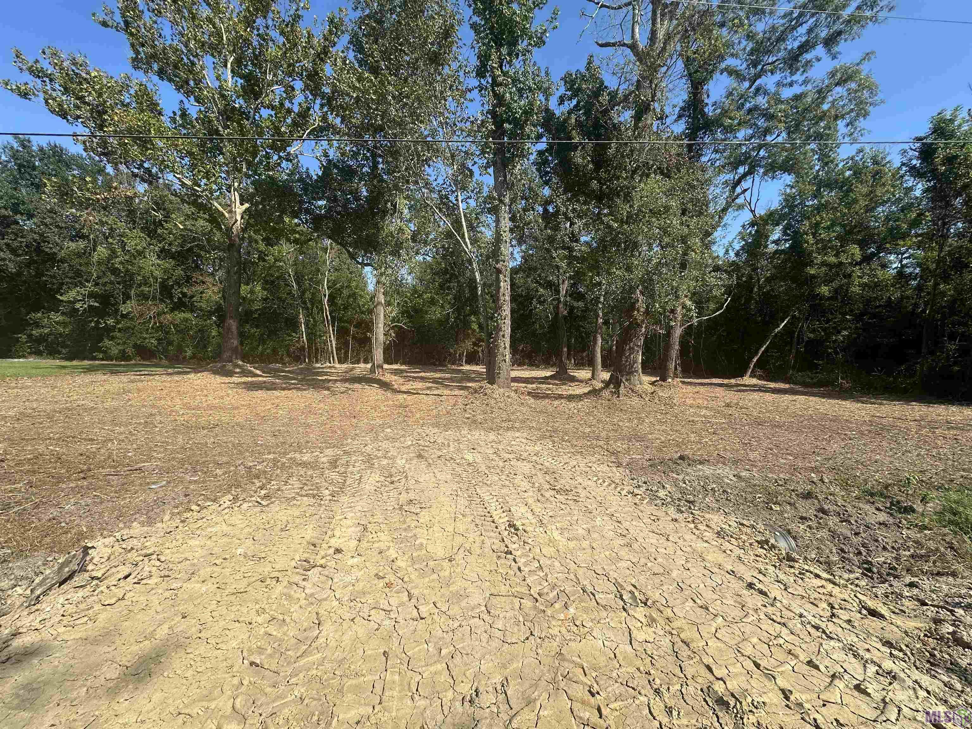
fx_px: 393
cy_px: 364
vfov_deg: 85.7
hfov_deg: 102.1
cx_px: 486
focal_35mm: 14
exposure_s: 1/1453
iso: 50
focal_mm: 2.22
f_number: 2.2
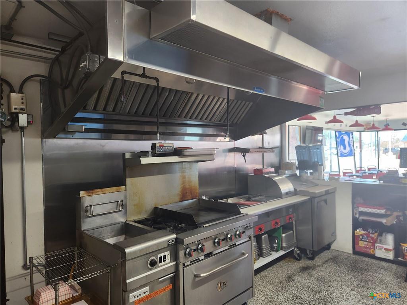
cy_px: 152
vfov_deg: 58.9
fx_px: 270
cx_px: 204
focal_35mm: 23
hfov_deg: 73.9
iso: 100
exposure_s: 1/120
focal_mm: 5.4
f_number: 1.8
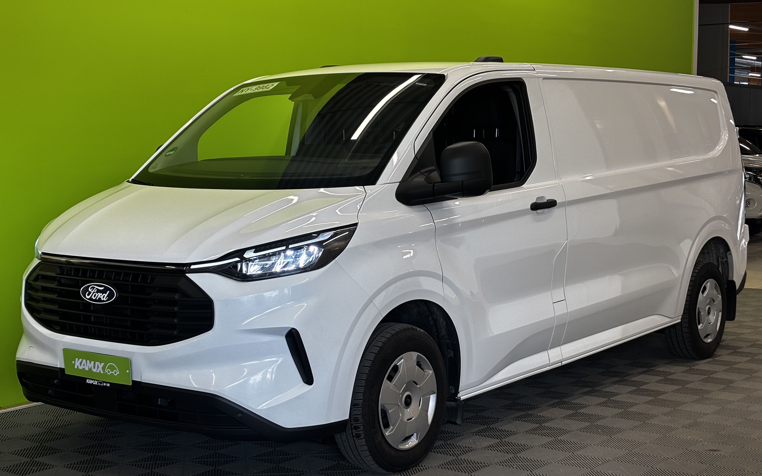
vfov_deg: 23.1
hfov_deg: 36.3
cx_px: 384
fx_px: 1163
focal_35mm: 56
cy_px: 241
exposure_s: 1/100
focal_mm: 5.96
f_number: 1.6
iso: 32
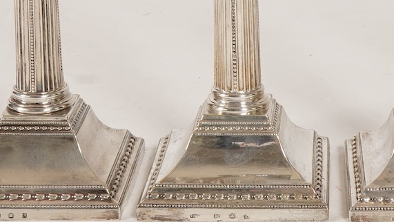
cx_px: 311
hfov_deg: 16.4
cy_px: -62
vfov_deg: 9.2
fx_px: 1358
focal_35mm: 130
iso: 400
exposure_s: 1/125
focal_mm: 30
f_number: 22
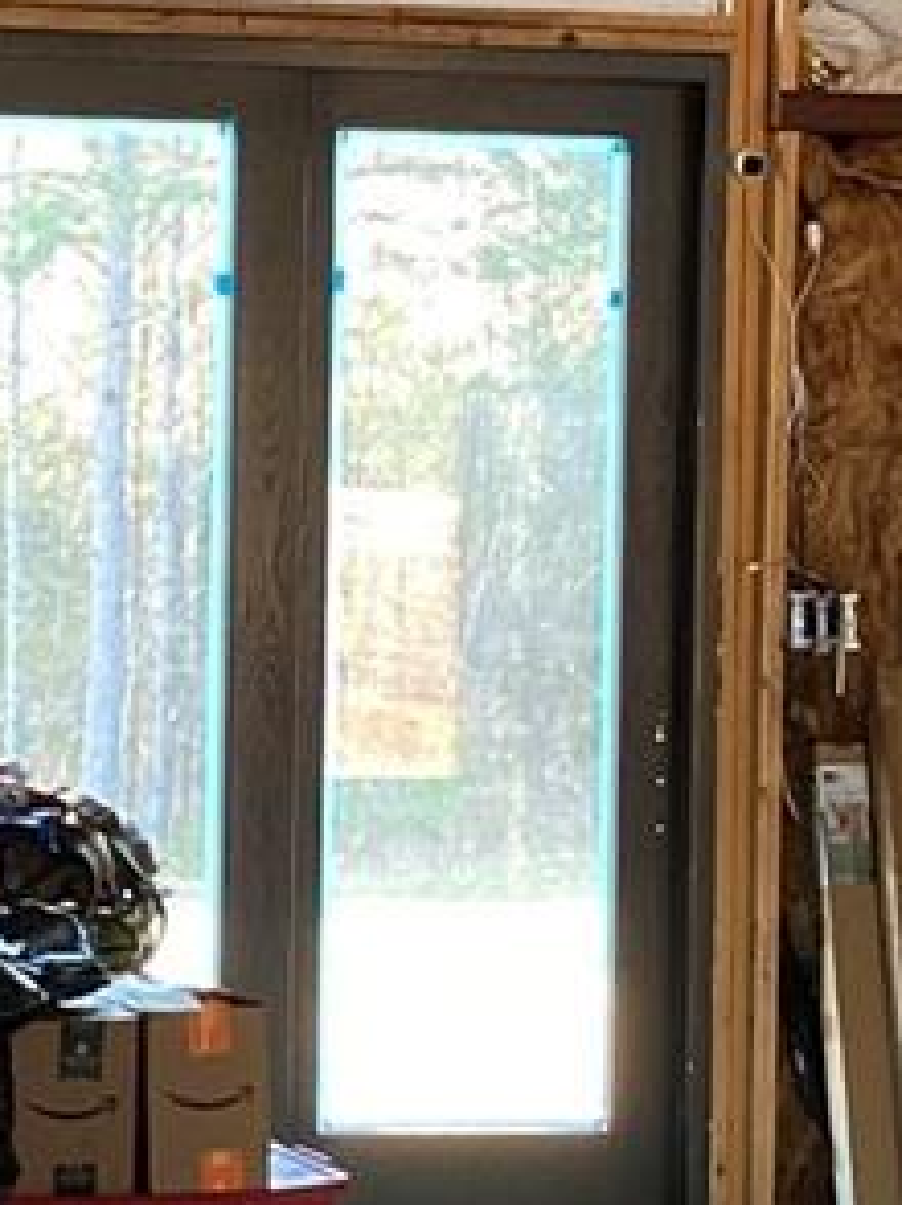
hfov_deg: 10.8
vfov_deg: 14.5
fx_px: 4732
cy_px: 426
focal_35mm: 136
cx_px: -16
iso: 320
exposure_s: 1/60
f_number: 1.8
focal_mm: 4.25
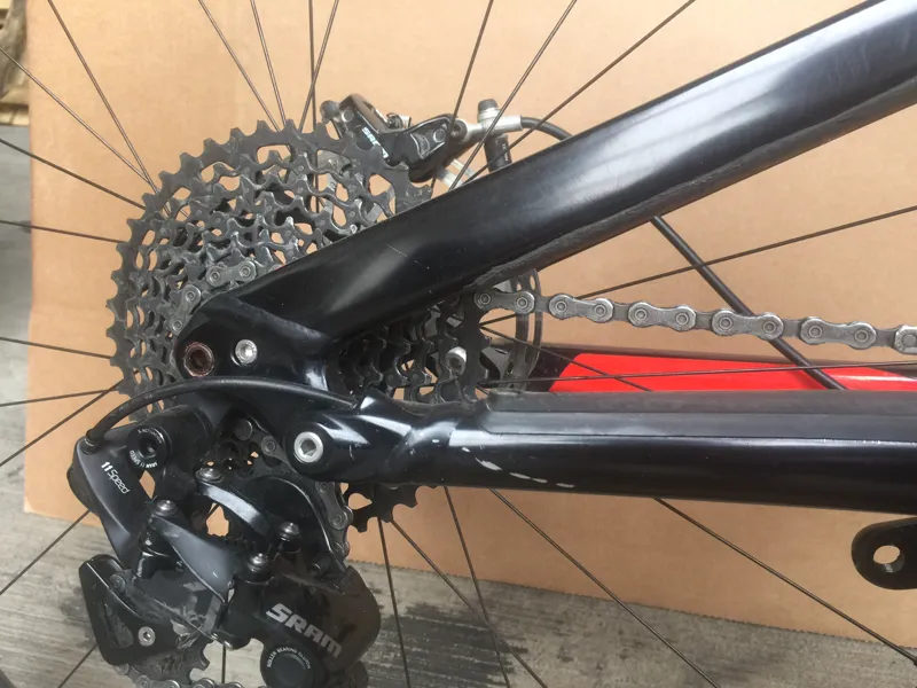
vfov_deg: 48.2
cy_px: 344
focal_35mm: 29
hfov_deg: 61.7
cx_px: 458
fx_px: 768
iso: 50
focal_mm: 4.15
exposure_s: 1/33
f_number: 2.2
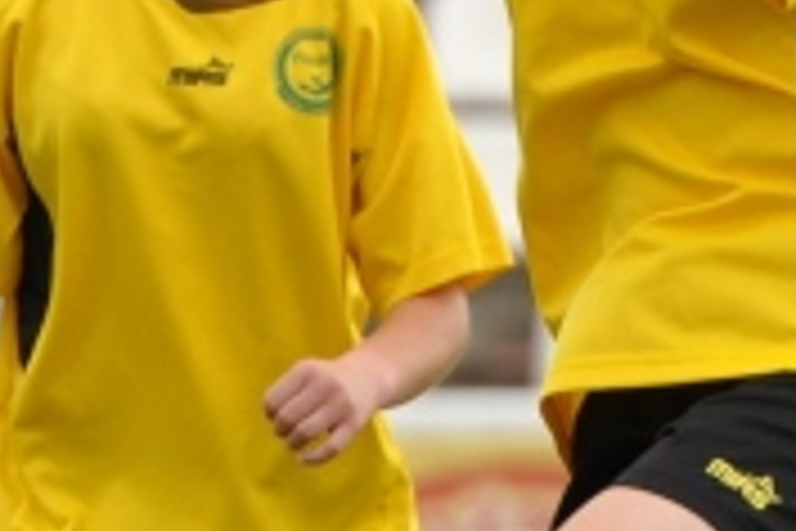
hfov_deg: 1.5
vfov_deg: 1.0
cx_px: 1534
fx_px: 29914
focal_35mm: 1353
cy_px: 508
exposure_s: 1/800
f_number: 4
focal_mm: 200
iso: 200
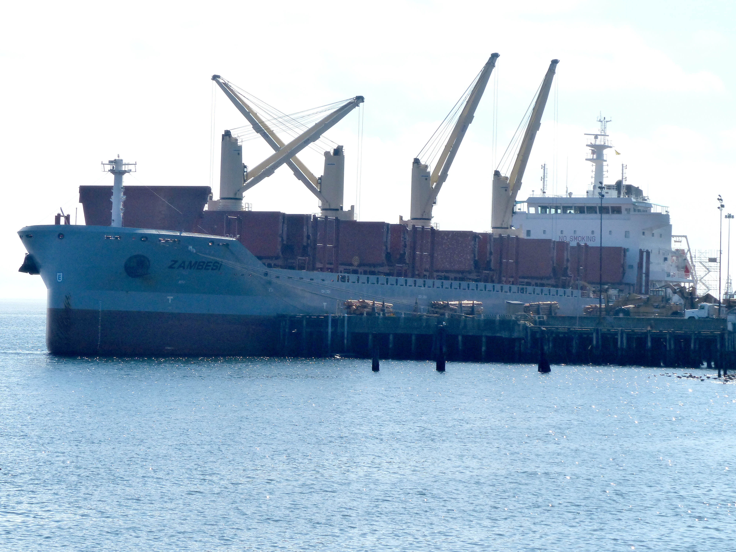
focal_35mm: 135
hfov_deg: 14.6
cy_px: 276
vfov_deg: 11.0
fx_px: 2870
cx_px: 368
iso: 160
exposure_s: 1/1300
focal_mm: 24.3
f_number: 5.6
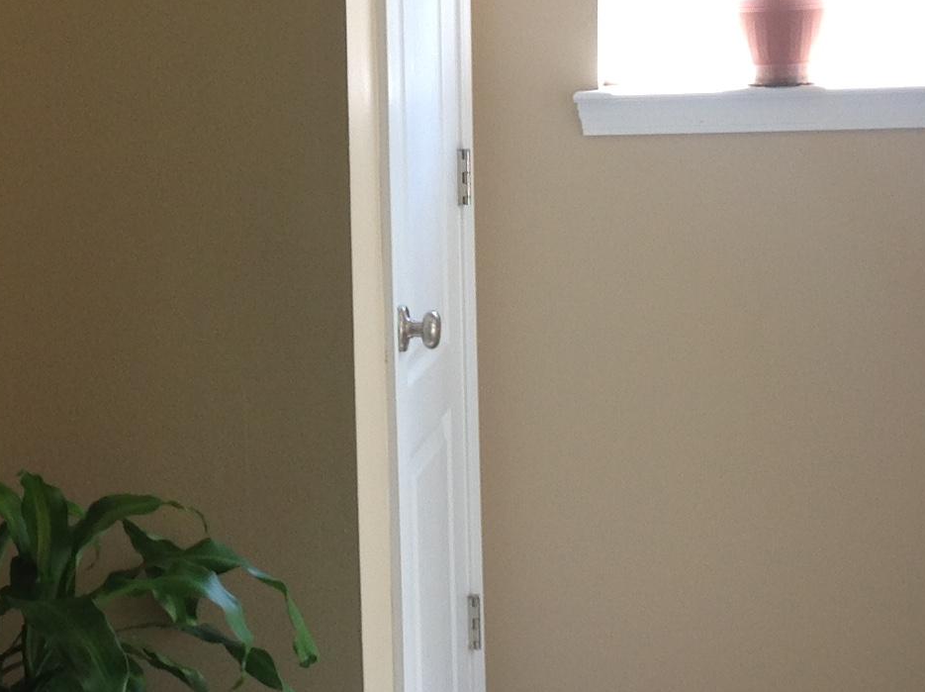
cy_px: 369
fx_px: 2589
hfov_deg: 20.1
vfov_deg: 15.2
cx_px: 194
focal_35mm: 97
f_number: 2.4
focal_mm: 4.28
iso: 64
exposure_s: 1/60
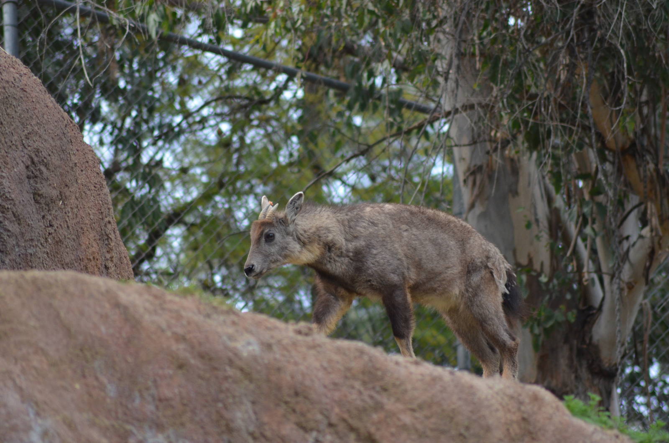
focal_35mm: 450
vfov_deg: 3.0
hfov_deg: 4.6
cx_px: 334
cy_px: 222
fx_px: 8346
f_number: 5.6
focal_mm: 300
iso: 800
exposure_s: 1/800
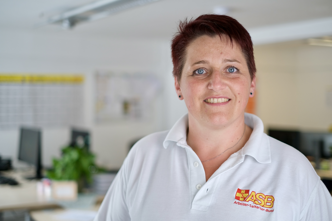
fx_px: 489
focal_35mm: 53
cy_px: 110
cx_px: 166
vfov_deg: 25.5
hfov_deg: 37.5
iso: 400
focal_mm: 35
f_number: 1.4
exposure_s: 1/250
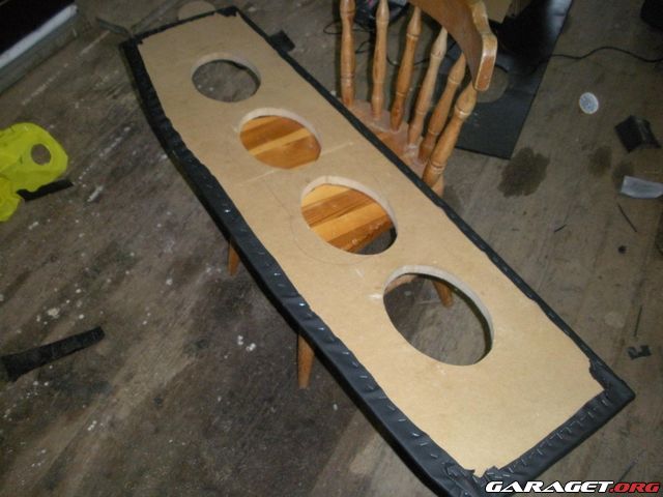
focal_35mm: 36
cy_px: 248
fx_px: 690
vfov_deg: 39.7
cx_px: 332
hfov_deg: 51.4
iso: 400
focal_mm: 6.3
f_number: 3.5
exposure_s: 1/60
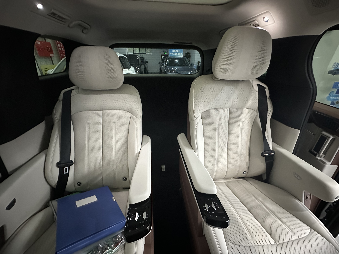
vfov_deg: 85.7
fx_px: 137
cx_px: 170
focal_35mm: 14
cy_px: 127
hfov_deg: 102.1
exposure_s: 1/41
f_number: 2.2
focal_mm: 2.22
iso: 1000
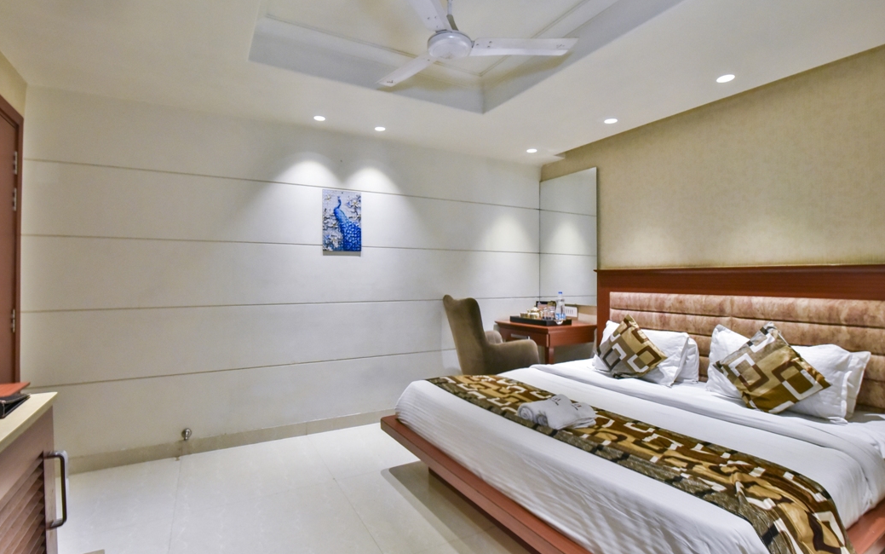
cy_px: 270
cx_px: 435
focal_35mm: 17
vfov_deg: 68.0
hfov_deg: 94.3
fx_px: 410
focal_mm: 16
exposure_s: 1/50
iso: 5000
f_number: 9
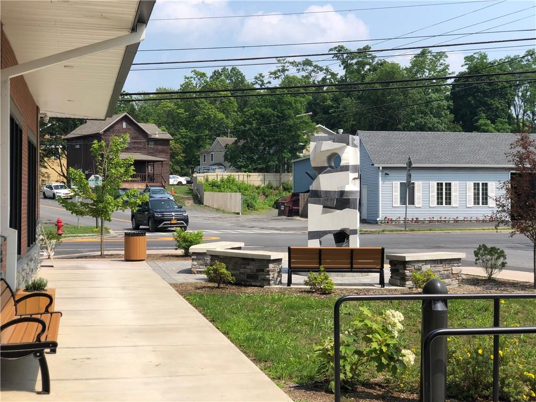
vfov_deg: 28.0
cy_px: 201
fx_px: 805
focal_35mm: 52
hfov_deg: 36.8
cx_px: 268
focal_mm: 6
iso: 16
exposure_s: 1/783
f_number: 2.4
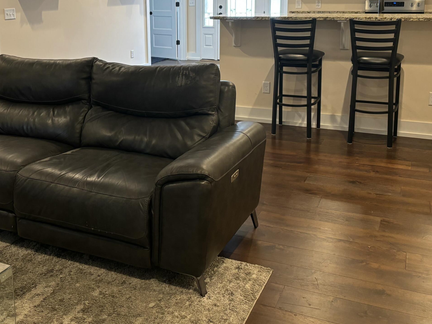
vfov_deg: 34.5
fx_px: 512
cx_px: 173
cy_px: 84
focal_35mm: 41
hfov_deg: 45.5
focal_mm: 5.96
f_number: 1.6
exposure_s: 1/60
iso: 200
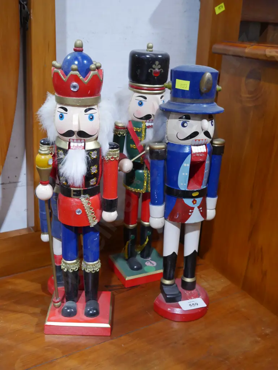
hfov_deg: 36.0
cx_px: 139
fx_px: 428
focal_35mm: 40
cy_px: 185
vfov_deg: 46.8
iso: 1250
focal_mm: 20
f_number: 4.4
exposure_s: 1/60
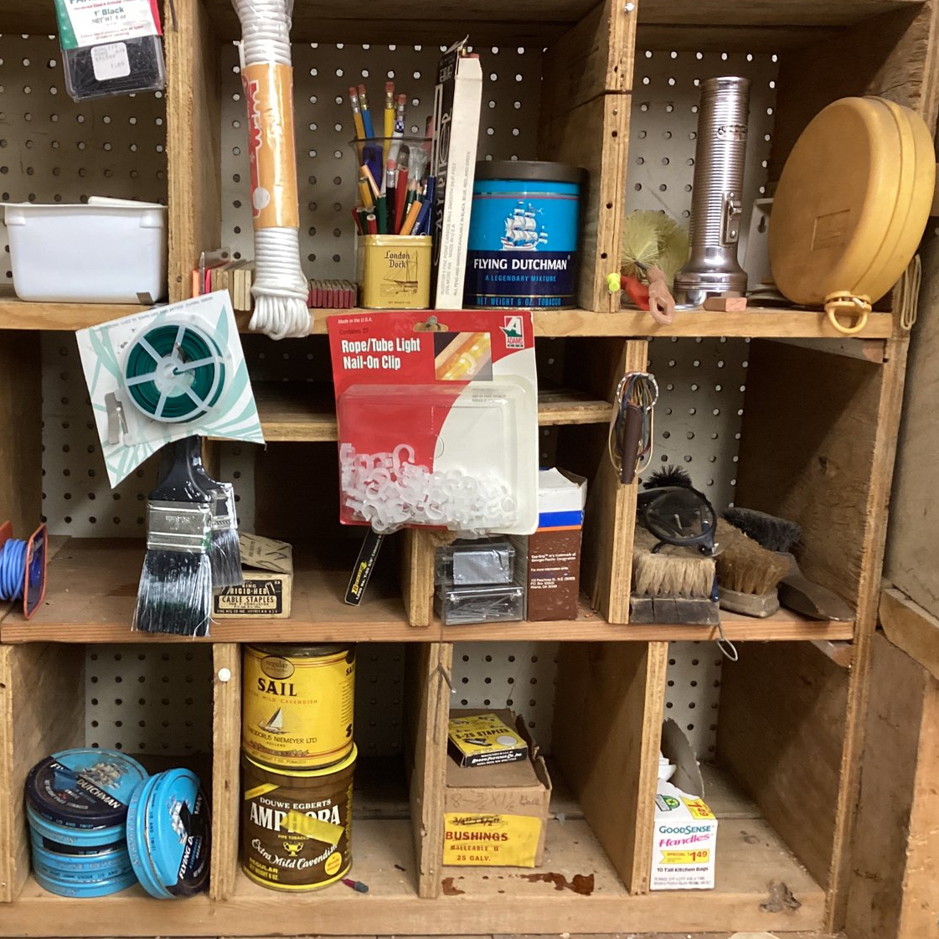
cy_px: 468
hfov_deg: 44.6
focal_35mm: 37
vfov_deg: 44.9
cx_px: 354
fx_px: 1136
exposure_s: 1/50
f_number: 2.4
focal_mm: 3.3
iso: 250
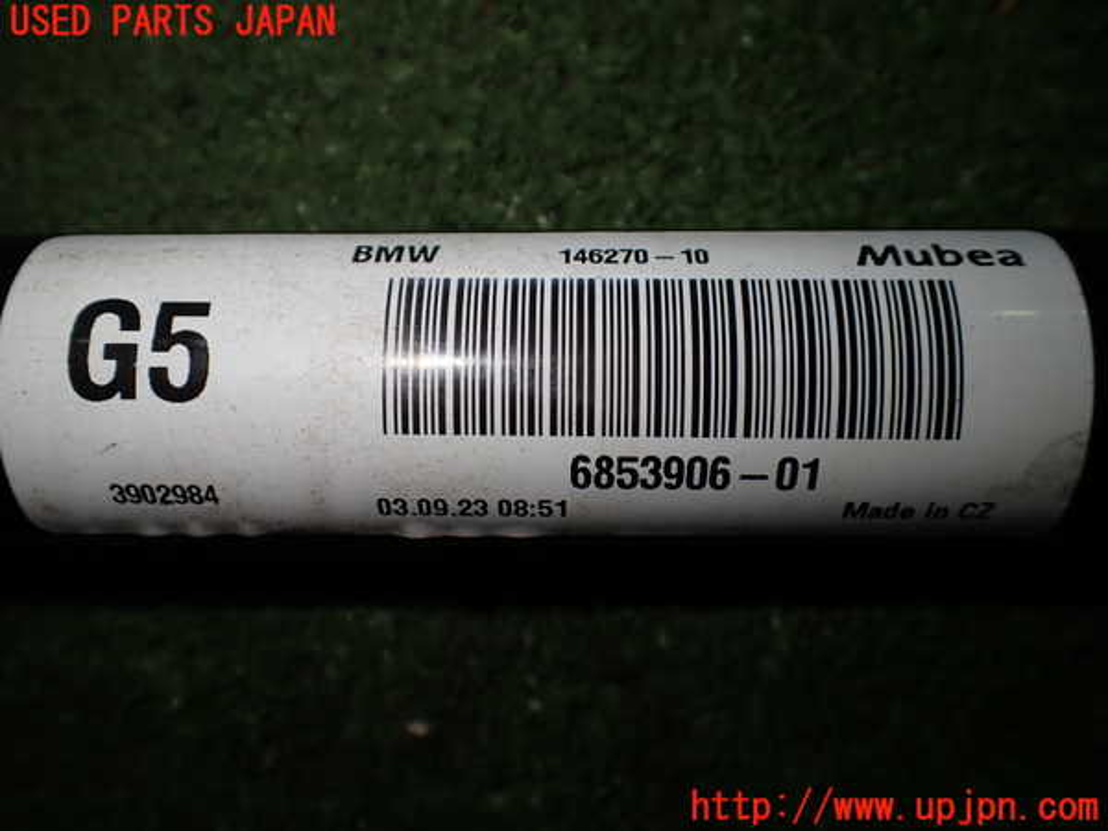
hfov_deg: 60.0
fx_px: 960
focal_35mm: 30
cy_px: 416
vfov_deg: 46.8
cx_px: 554
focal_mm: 5.4
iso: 100
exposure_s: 1/160
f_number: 2.3
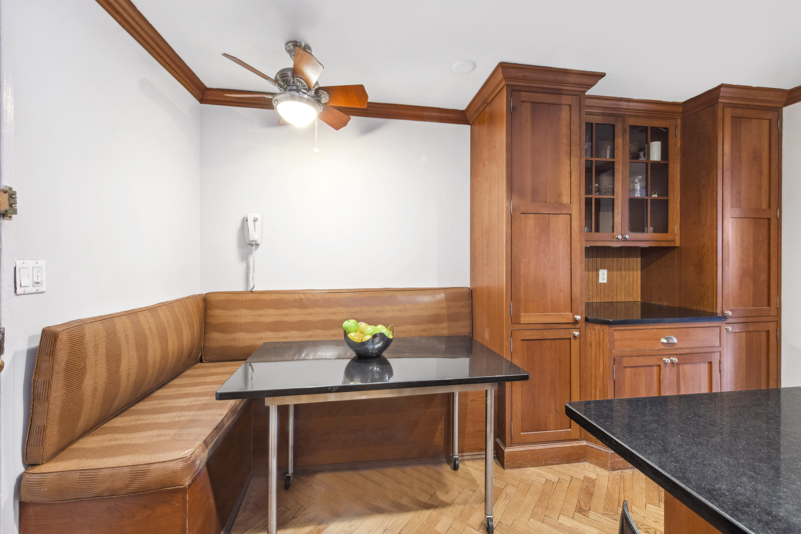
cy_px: 267
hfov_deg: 104.3
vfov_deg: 81.2
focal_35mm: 14
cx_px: 400
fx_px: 311
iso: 160
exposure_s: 1
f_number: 11
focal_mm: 14
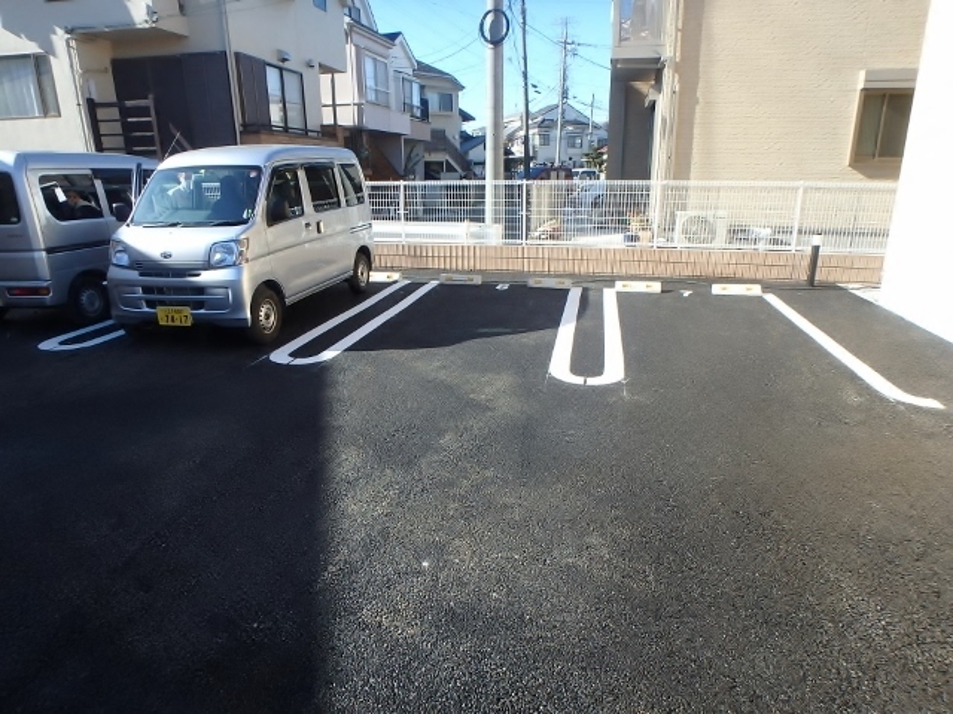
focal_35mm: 21
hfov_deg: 79.0
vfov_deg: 63.4
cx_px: 476
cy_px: 357
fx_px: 578
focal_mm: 3.7
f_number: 3.5
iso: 125
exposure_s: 1/500
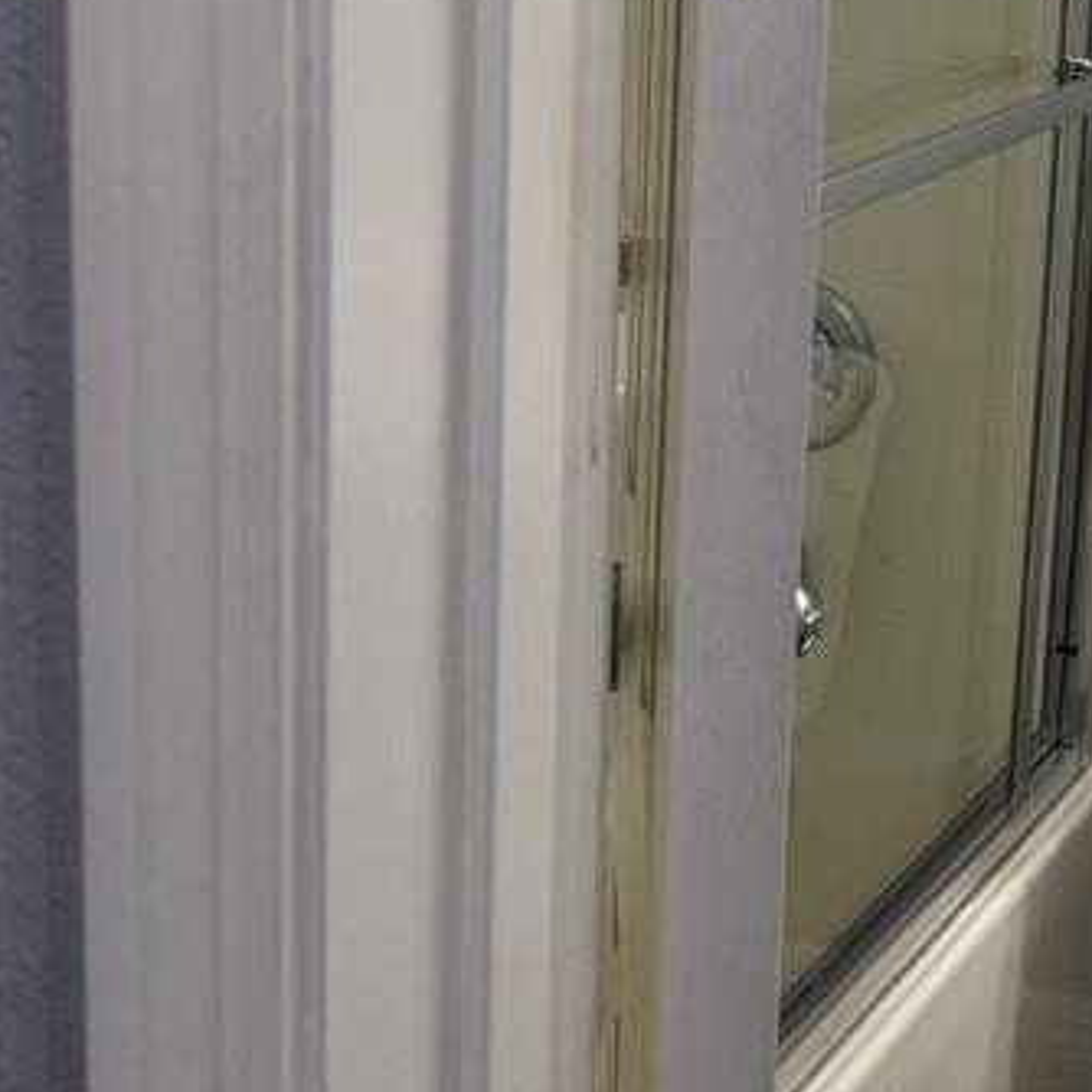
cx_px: 1533
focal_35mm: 65
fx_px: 2320
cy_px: 108
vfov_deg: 25.6
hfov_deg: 22.7
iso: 100
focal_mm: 6.76
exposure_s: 1/120
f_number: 1.78
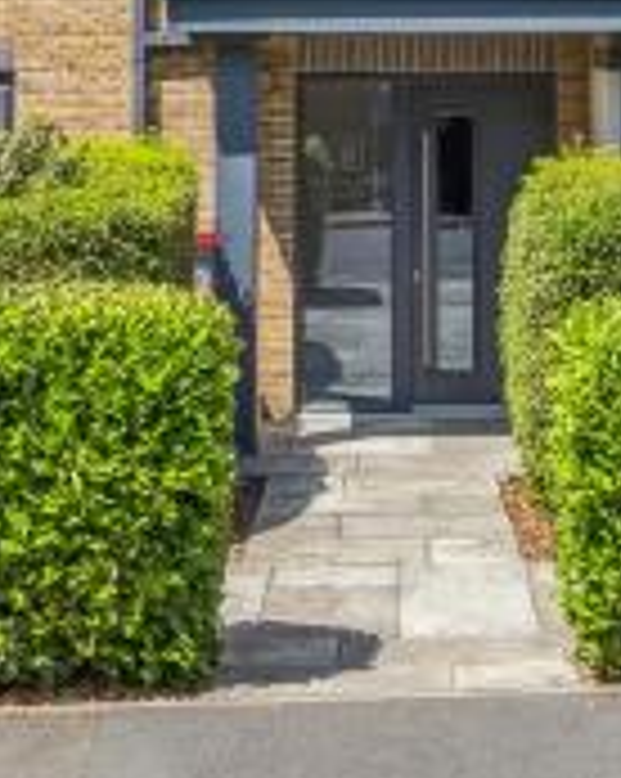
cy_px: 43
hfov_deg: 17.1
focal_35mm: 89
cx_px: 486
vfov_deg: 21.0
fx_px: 2048
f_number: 7.1
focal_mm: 16
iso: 500
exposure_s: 1/1250
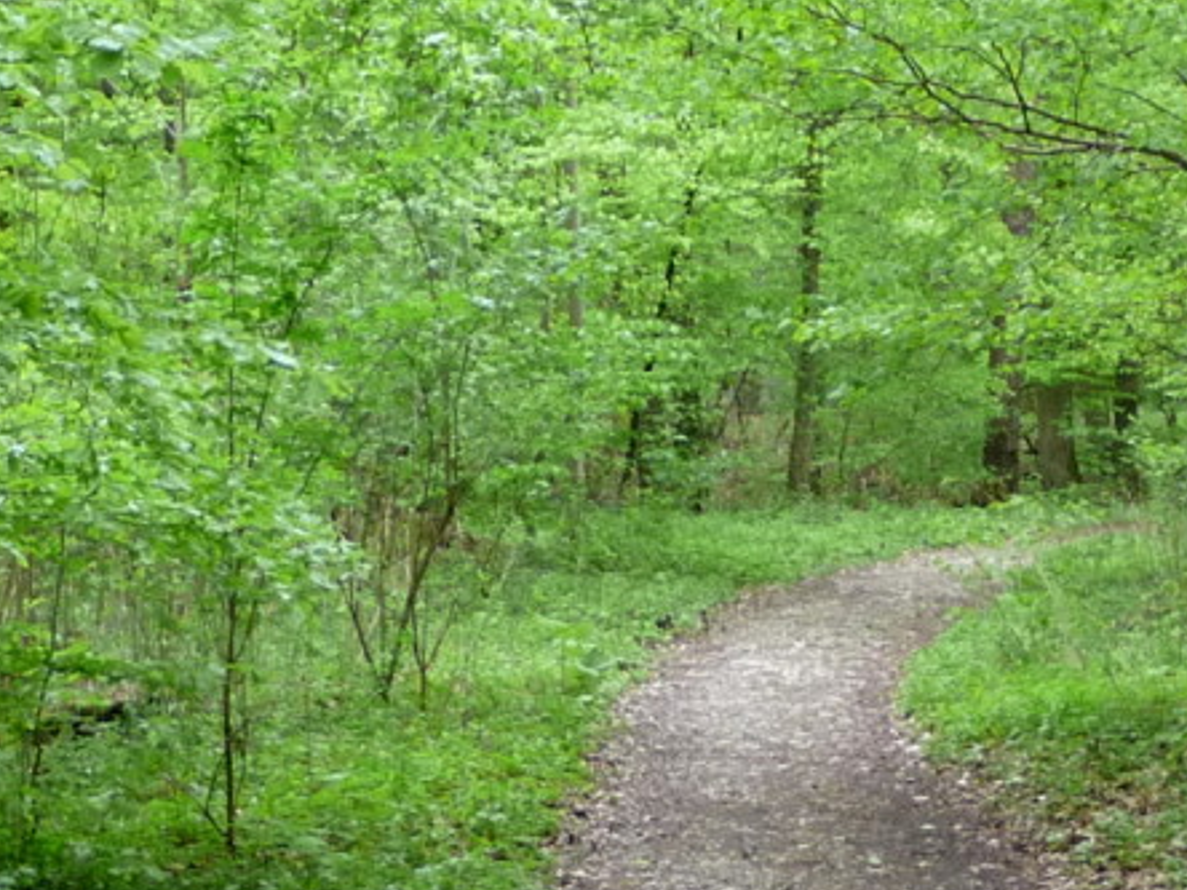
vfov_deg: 11.2
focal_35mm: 132
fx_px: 4526
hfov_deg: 14.9
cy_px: 799
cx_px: 877
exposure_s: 1/30
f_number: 4.1
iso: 200
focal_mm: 7.6
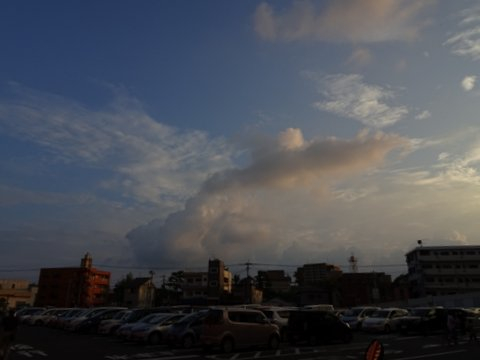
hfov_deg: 71.6
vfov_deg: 56.8
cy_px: 180
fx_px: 333
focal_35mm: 24
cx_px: 240
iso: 80
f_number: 3.5
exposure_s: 1/800
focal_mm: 4.1
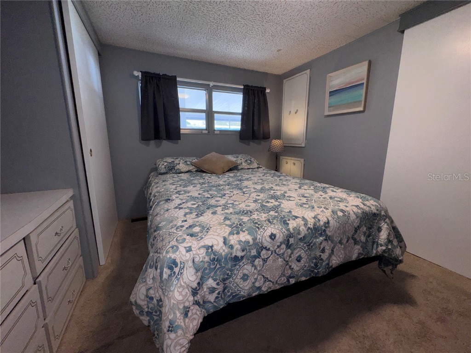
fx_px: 190
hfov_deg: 102.1
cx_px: 236
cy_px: 176
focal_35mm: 14
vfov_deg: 85.7
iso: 50
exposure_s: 1/122
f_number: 2.2
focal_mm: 2.22
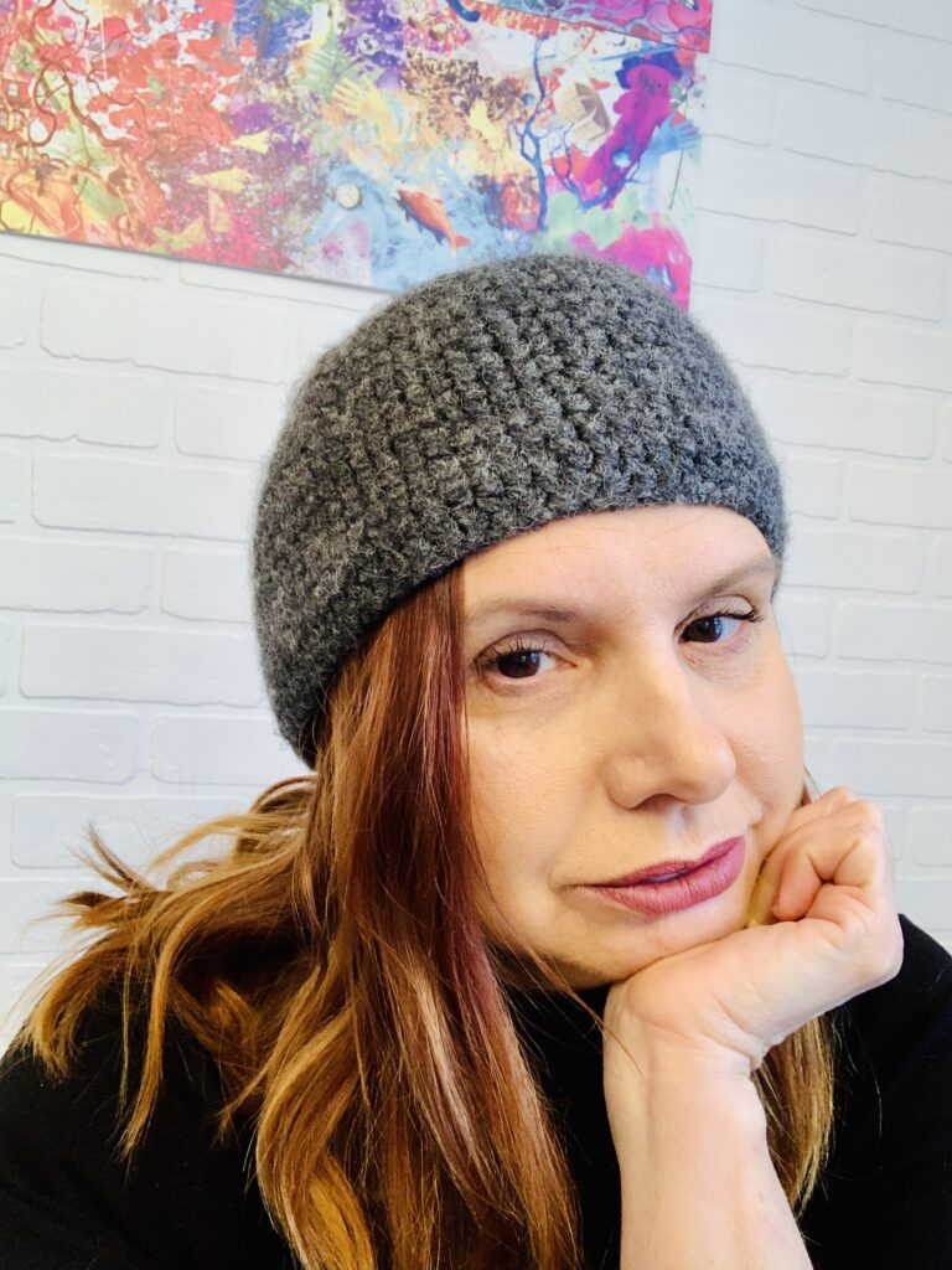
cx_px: 476
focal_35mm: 32
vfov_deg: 56.8
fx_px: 1173
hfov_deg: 44.2
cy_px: 635
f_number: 2.2
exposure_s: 1/60
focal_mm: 2.87
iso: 160
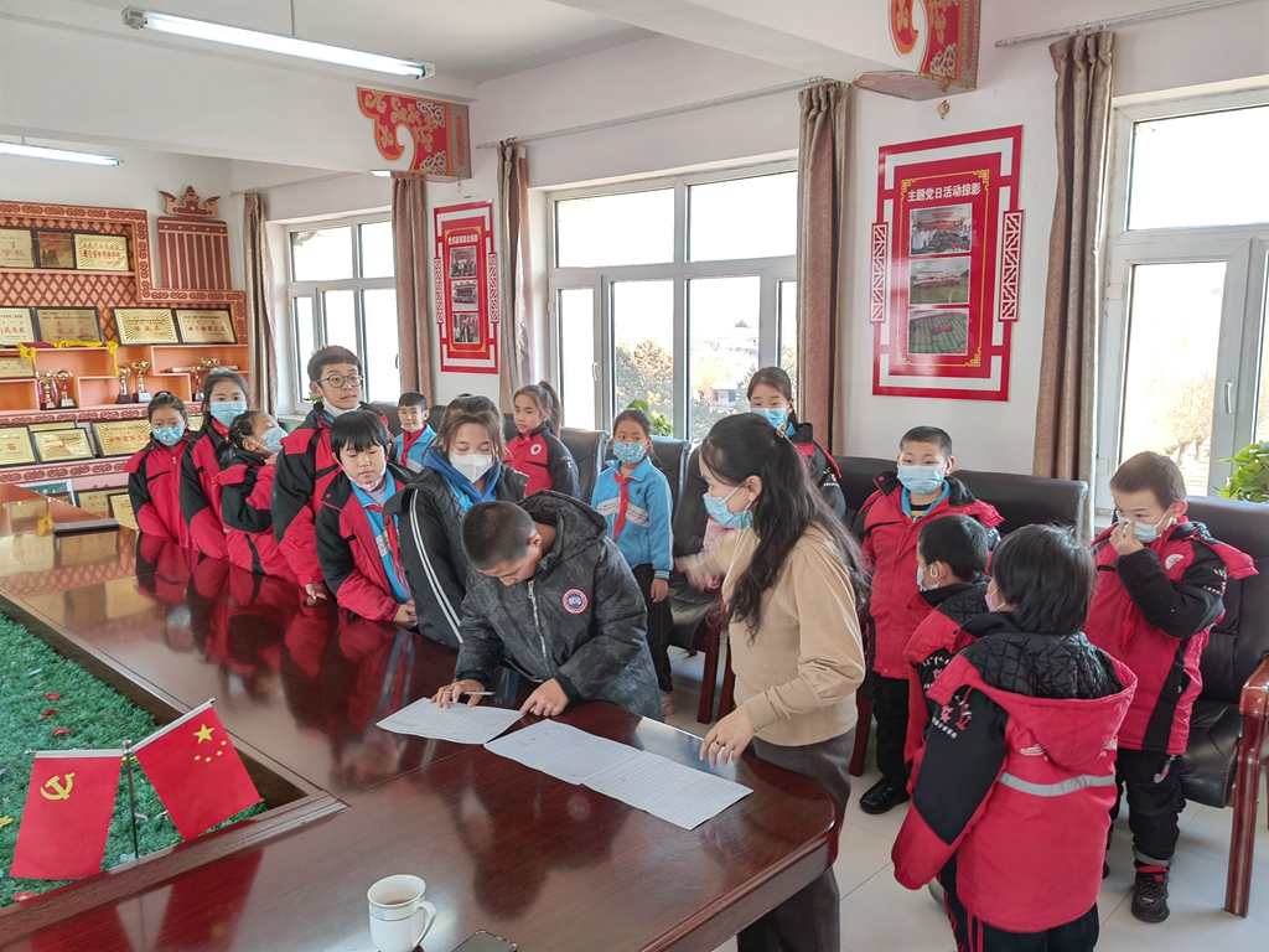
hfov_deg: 65.3
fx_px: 990
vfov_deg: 51.4
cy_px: 476
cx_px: 634
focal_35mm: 27
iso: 590
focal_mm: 5.52
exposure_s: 1/50
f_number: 1.9
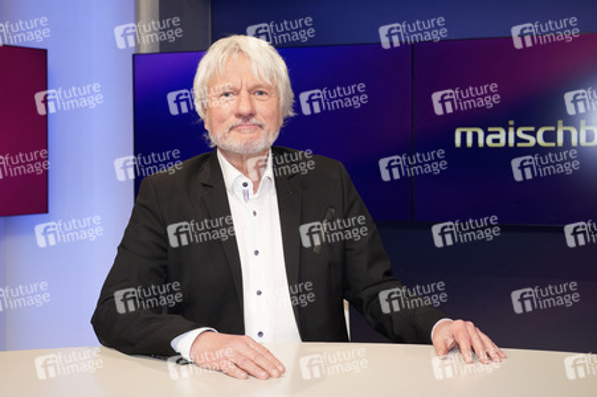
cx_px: 298
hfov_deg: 47.4
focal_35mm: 41
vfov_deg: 32.6
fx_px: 679
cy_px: 198
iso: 2000
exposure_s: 1/125
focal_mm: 41
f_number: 5.6
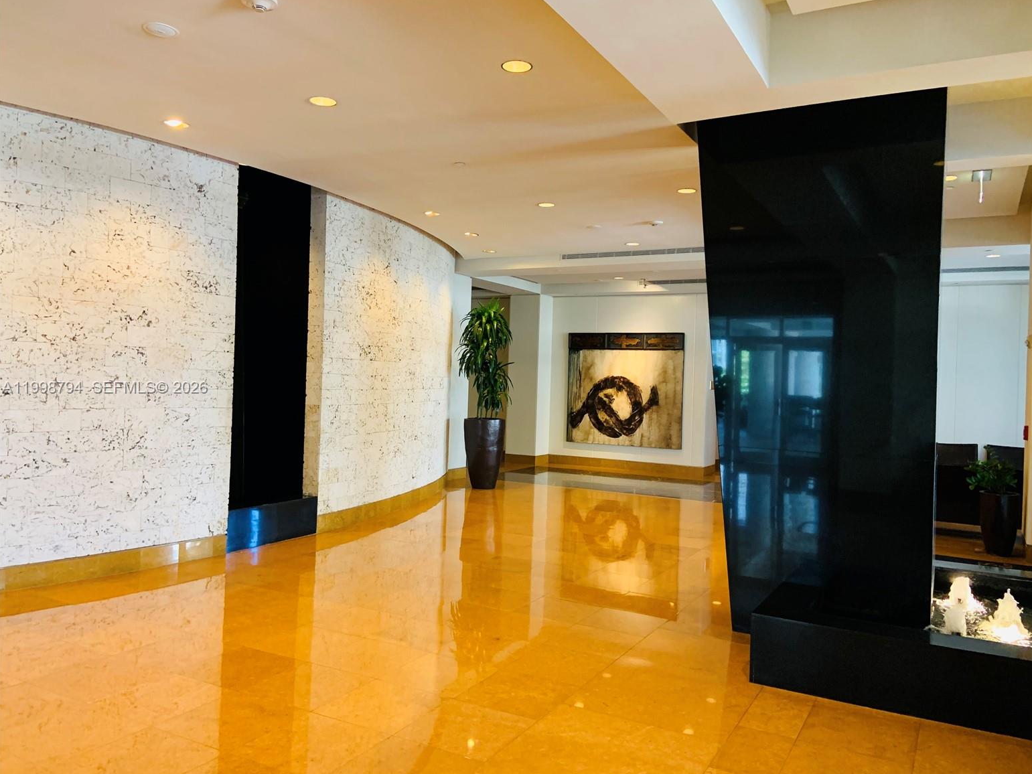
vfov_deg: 51.4
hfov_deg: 65.3
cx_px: 534
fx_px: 805
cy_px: 388
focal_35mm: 27
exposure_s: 1/40
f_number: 1.8
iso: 250
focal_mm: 4.25
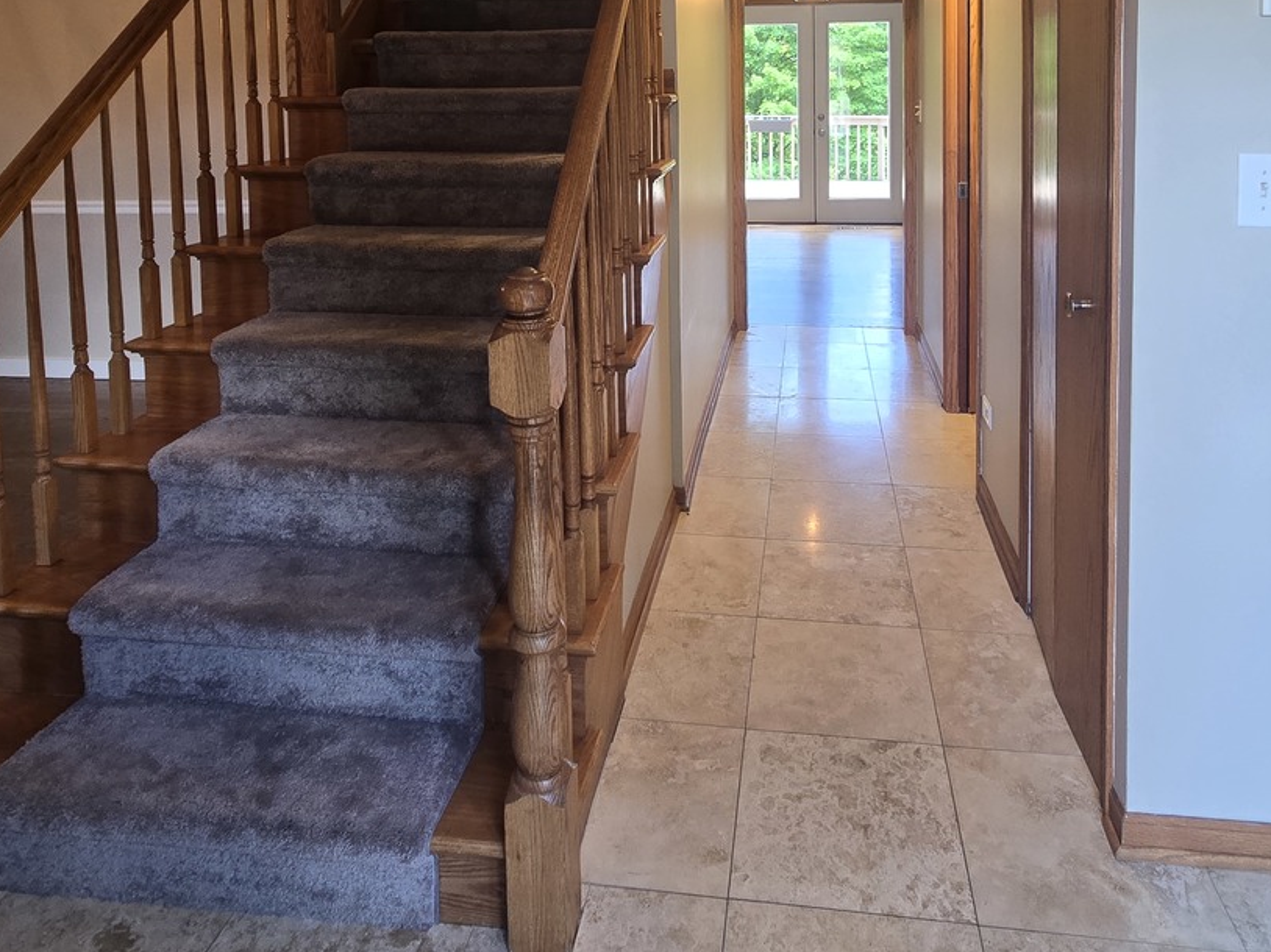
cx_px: 690
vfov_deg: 52.8
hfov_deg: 73.8
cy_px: 125
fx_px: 844
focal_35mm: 23
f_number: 2.2
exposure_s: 1/60
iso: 125
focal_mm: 2.2
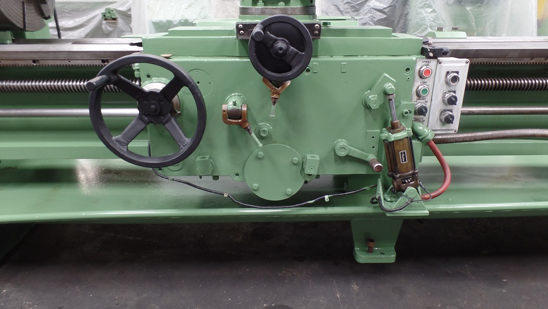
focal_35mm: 26
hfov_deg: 71.9
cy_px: 164
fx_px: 378
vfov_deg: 44.4
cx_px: 272
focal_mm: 4.1
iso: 100
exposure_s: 1/30
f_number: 2.8
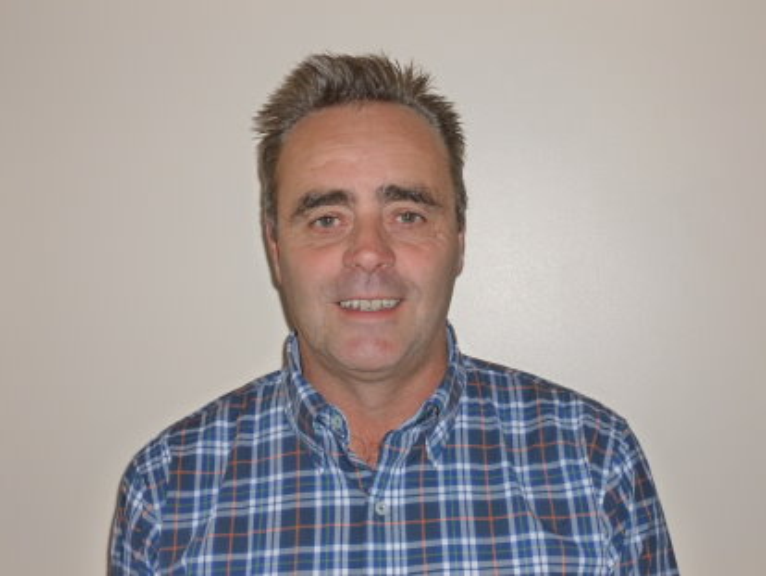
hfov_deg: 40.4
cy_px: 288
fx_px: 1041
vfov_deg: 30.9
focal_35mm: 47
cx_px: 383
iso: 250
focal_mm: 8.4
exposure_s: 1/60
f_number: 3.8
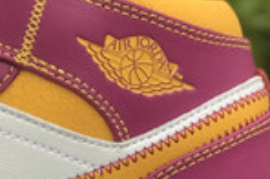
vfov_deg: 4.9
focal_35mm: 271
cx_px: -115
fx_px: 2028
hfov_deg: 7.5
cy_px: 419
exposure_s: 1/60
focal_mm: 6
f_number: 2.4
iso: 32
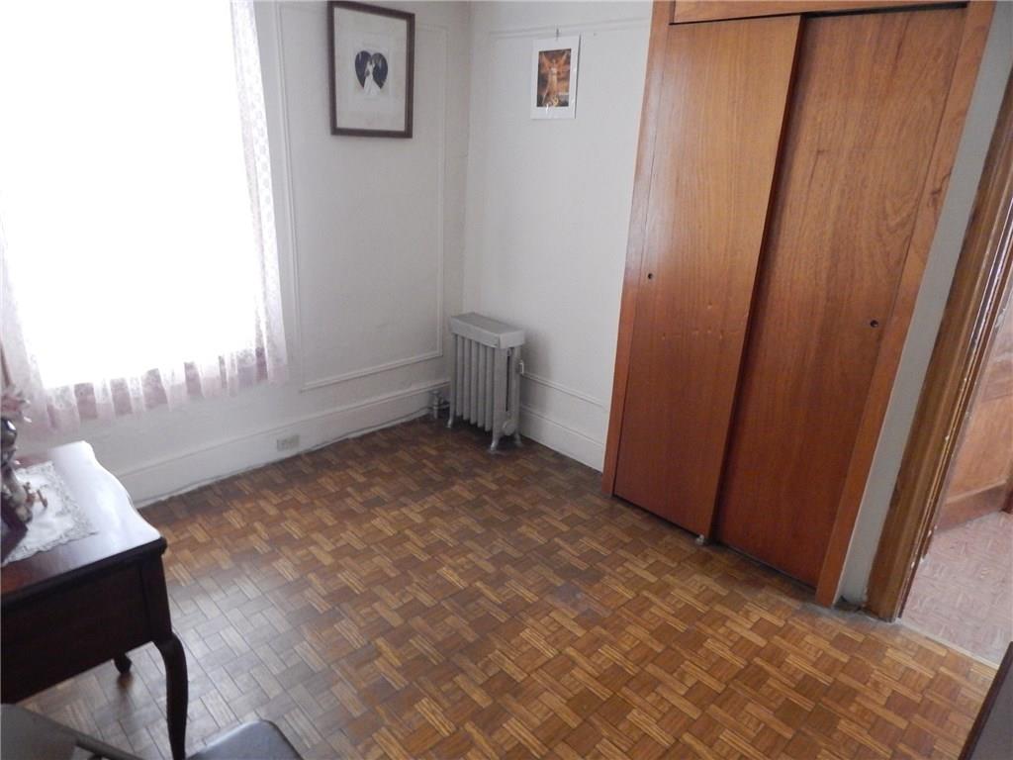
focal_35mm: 22
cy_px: 380
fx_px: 644
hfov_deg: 76.4
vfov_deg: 61.1
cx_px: 506
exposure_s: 1/8
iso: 800
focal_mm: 4
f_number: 3
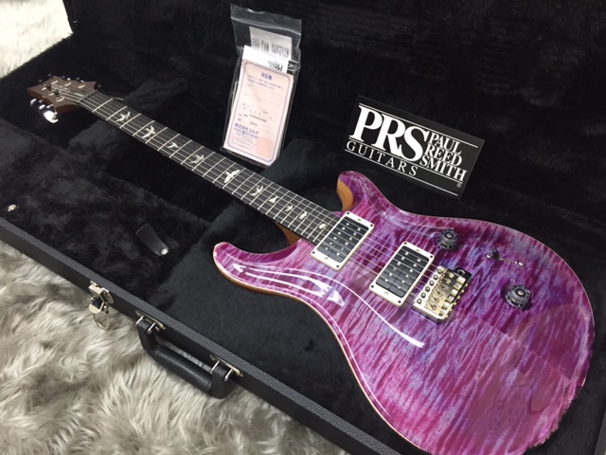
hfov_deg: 61.7
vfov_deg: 48.2
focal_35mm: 29
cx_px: 303
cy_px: 228
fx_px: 508
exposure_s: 1/30
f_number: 2.2
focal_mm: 4.15
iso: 160
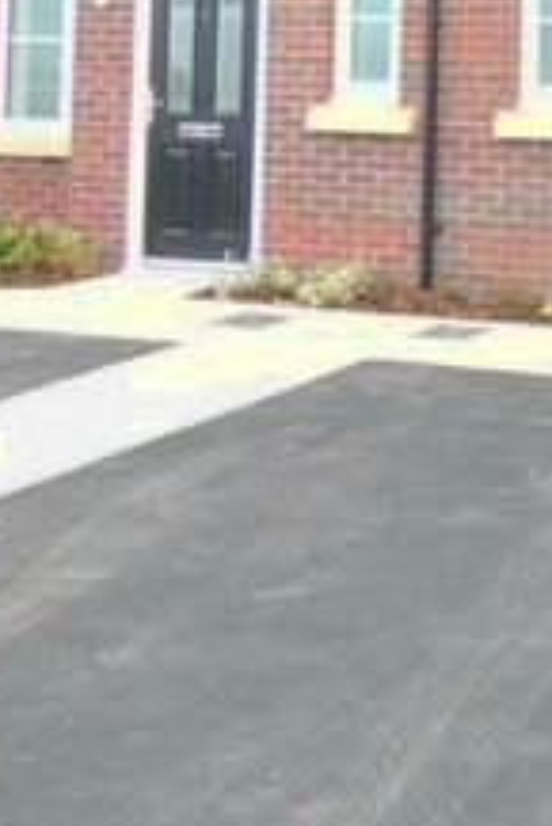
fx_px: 1538
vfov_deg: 27.9
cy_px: -36
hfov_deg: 18.3
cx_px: 796
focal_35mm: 67
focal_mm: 3.6
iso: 80
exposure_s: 1/400
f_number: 2.8
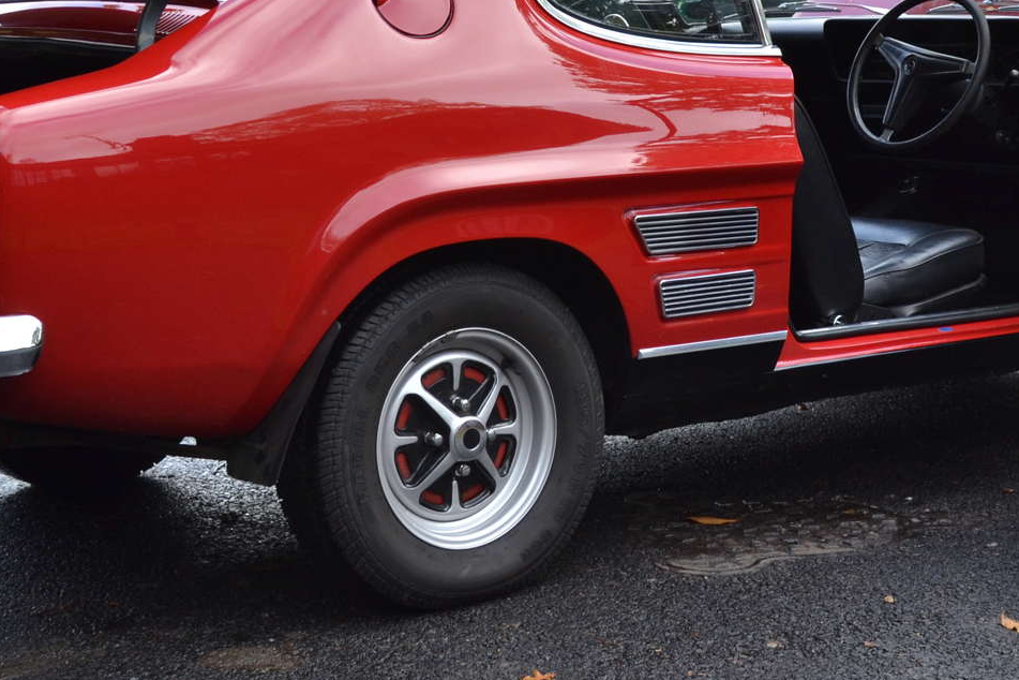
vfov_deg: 16.5
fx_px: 2321
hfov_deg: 24.7
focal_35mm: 82
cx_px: 648
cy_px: 121
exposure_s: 1/125
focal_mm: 26
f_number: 5.6
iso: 250
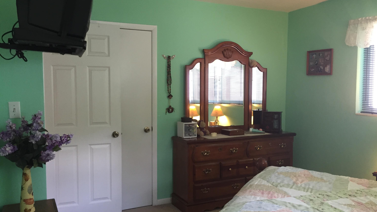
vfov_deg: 36.7
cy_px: 109
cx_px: 188
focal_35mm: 32
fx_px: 320
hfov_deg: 61.0
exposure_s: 1/30
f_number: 2.2
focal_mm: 4.15
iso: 100
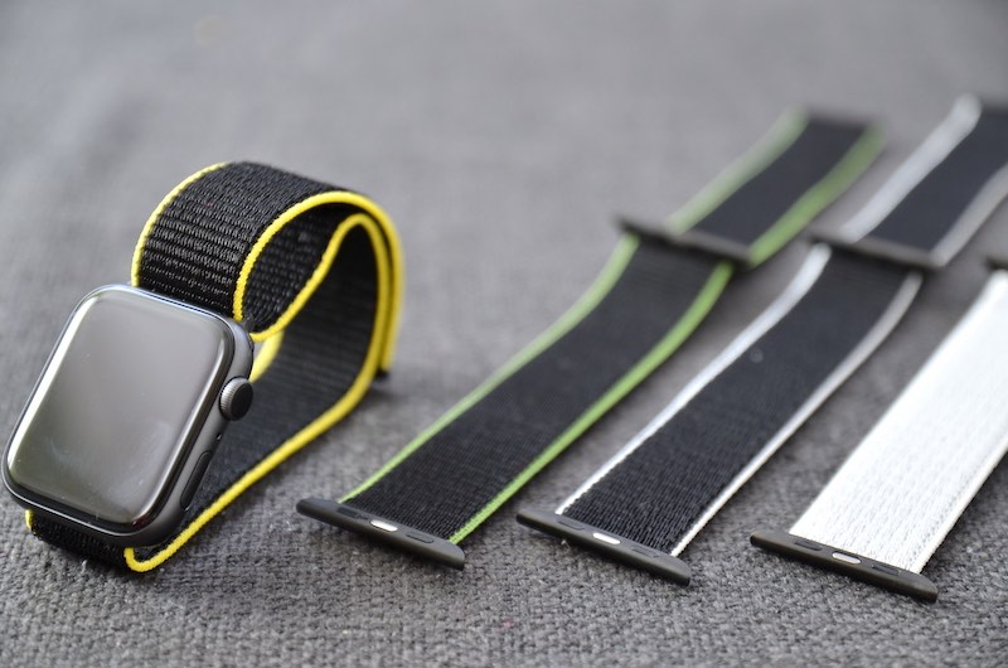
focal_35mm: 75
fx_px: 2096
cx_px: 504
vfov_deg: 18.1
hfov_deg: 27.0
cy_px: 334
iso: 100
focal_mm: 50
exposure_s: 1/10
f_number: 3.2
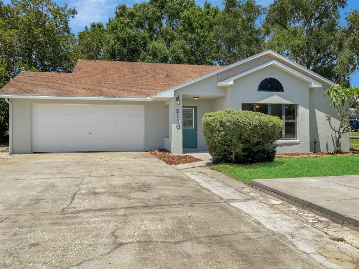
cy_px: 134
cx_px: 180
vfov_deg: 48.2
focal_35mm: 29
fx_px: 301
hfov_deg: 61.7
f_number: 1.8
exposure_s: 1/2800
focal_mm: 3
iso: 20
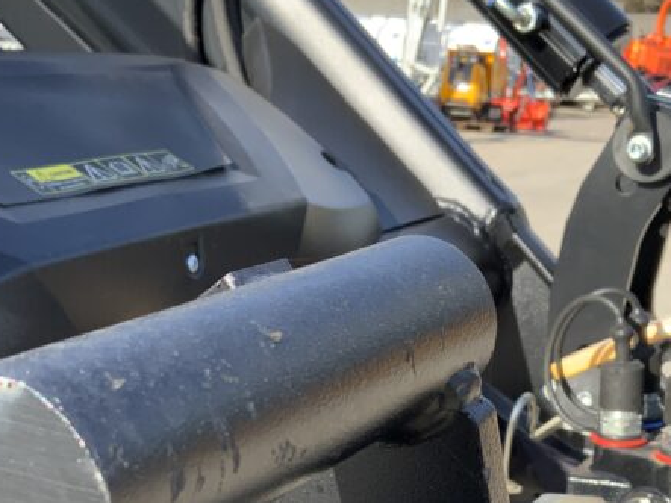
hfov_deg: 29.0
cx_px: 367
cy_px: 492
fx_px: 1298
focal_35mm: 67
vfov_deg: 21.2
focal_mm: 3
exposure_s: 1/700
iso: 16
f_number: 1.8
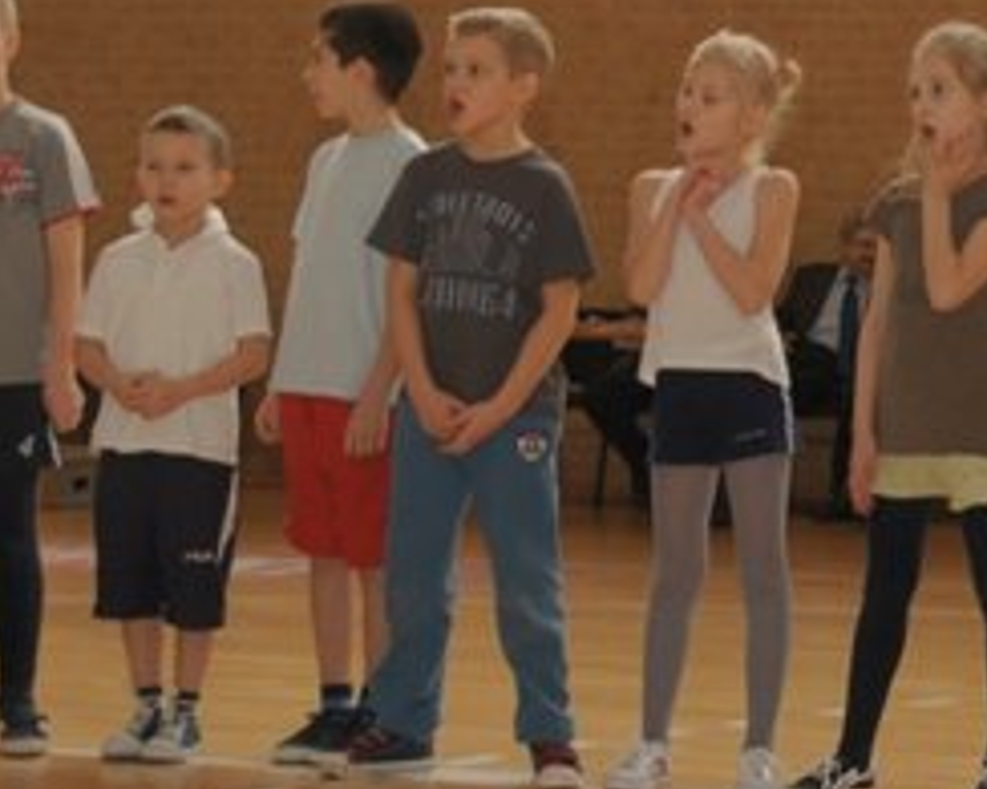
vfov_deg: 11.7
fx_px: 3832
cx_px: 1080
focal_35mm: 131
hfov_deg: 14.3
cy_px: 202
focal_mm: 35
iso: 400
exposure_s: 1/60
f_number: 5.6
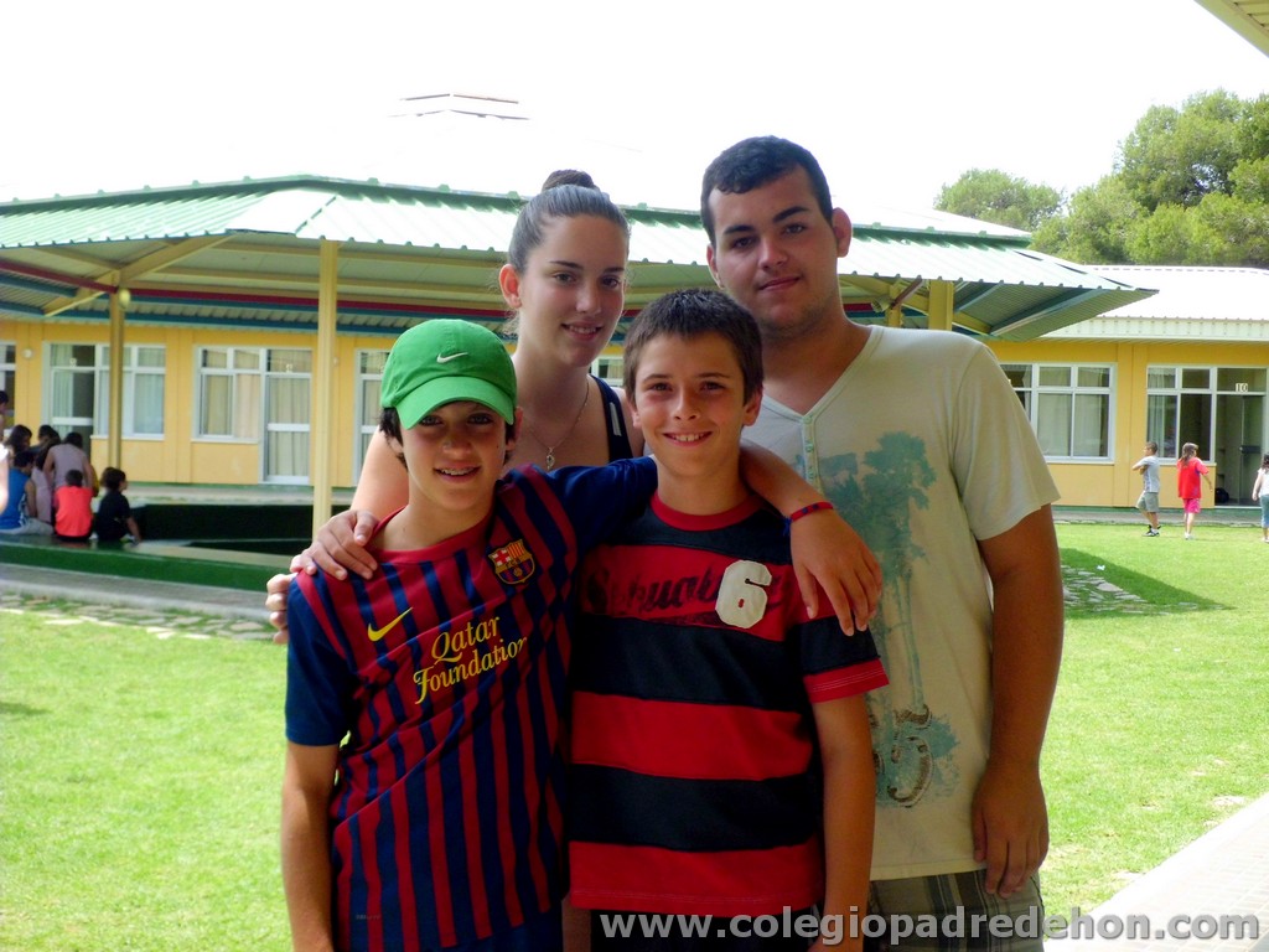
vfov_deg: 30.9
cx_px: 634
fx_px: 1723
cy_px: 476
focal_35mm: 47
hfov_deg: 40.4
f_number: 3.4
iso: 100
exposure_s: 1/400
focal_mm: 8.3
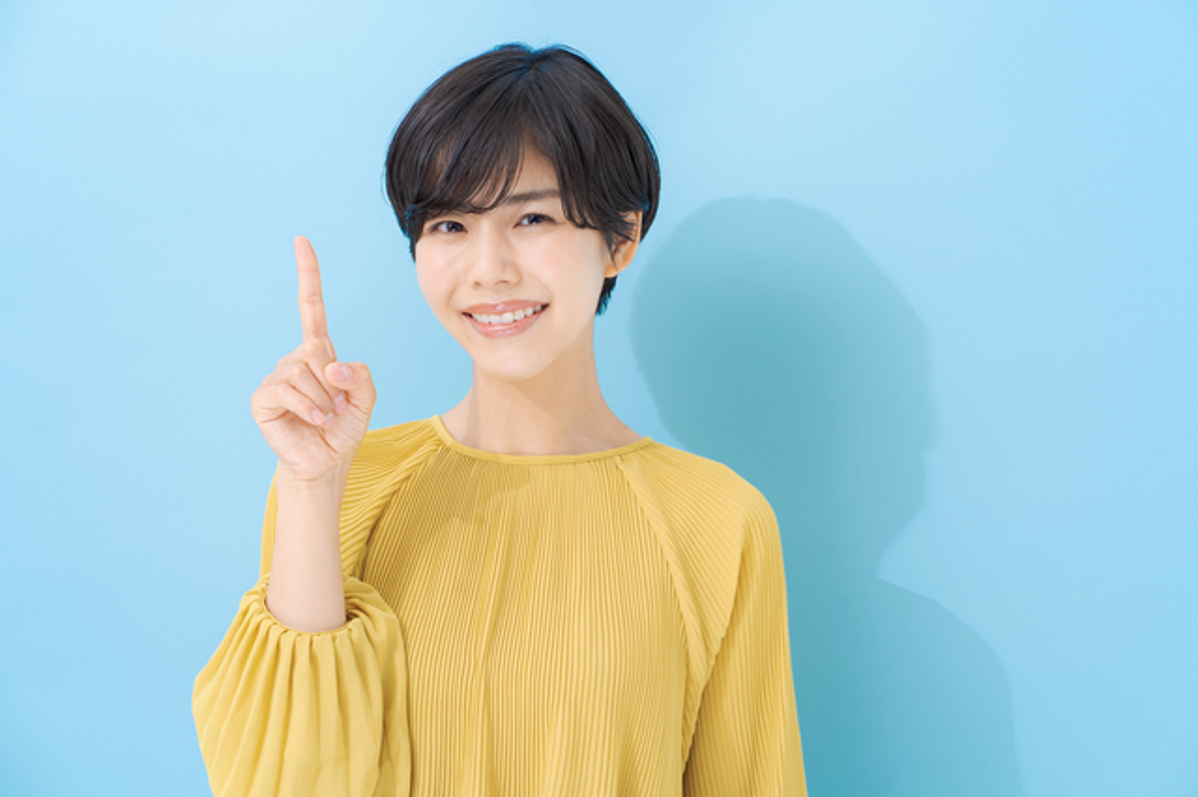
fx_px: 2827
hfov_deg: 23.9
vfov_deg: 16.1
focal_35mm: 85
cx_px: 599
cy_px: 398
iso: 100
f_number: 8
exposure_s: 1/125
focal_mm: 85
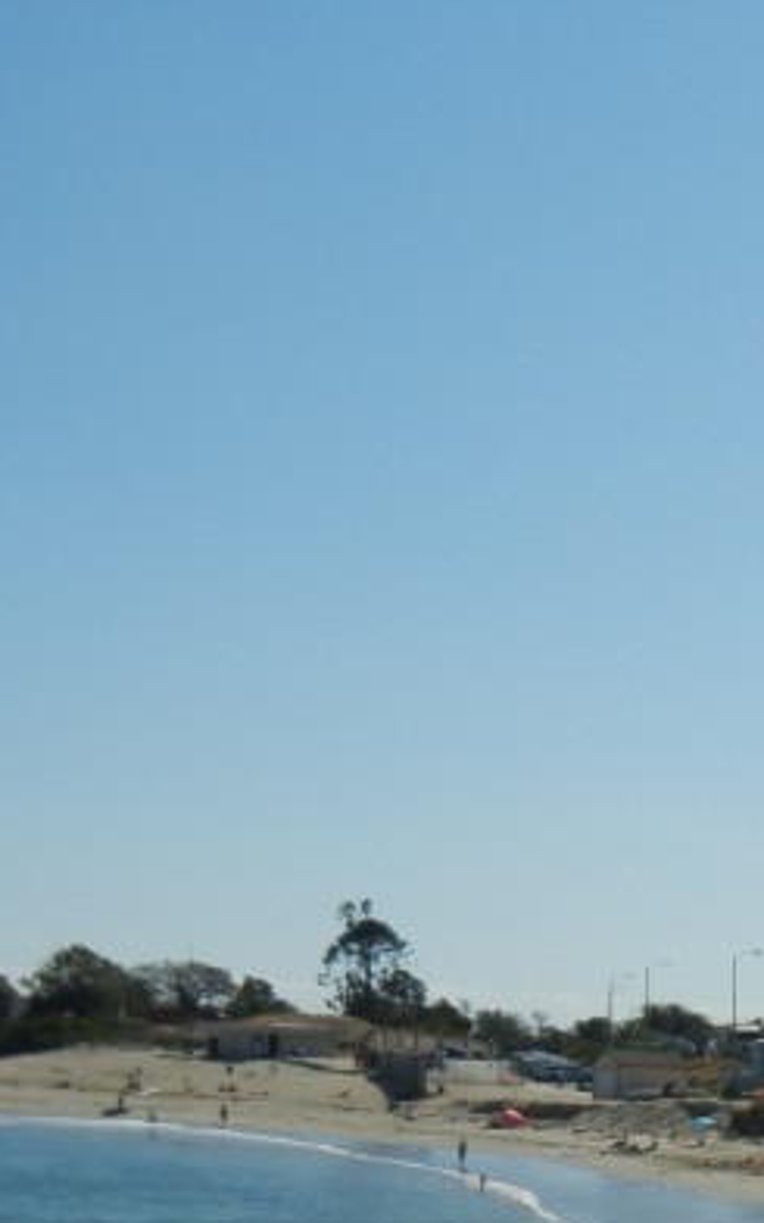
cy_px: 1067
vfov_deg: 24.3
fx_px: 2765
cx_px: 667
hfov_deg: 15.6
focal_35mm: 83
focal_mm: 5.4
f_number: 7
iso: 160
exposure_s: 1/980
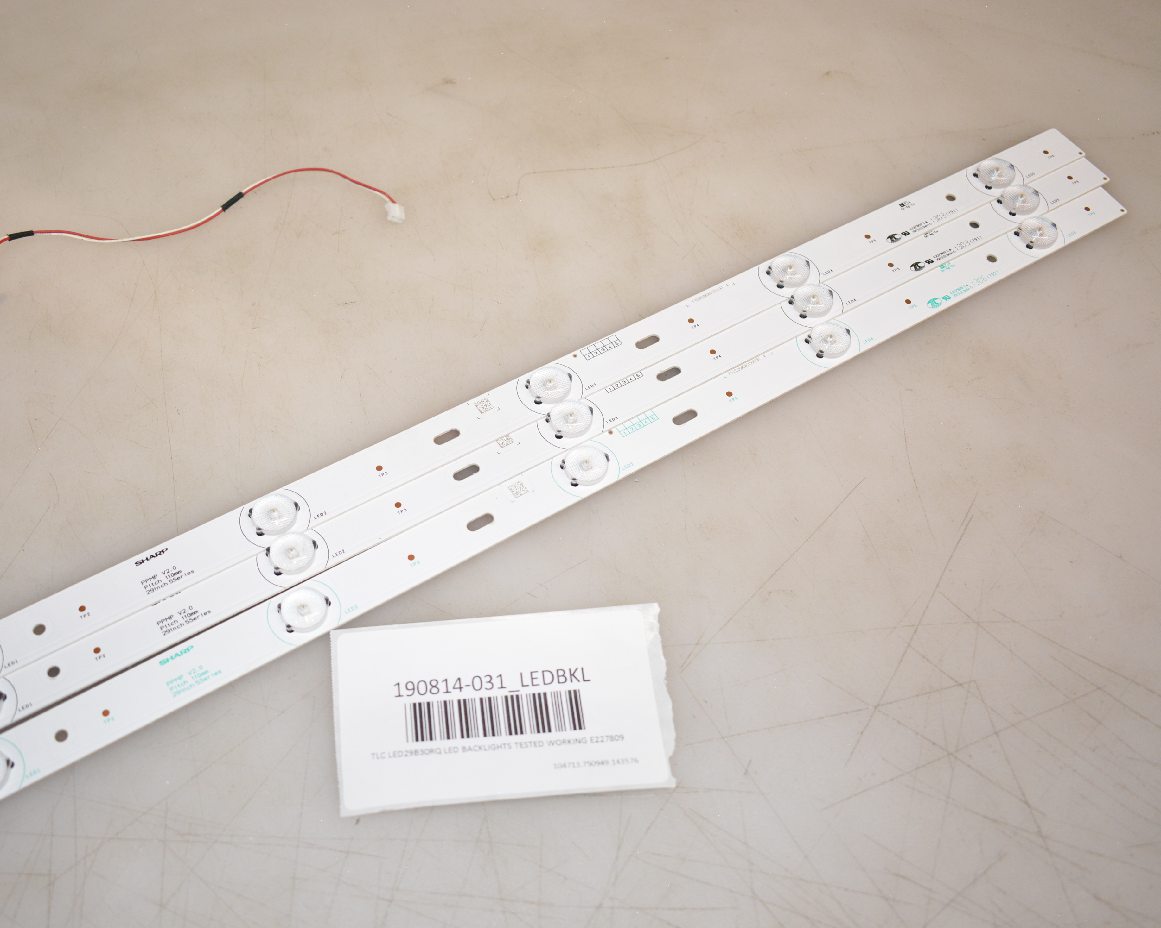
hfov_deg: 47.8
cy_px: 468
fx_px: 1306
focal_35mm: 38
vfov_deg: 39.2
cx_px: 495
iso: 1000
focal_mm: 22
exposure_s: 1/200
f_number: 3.8
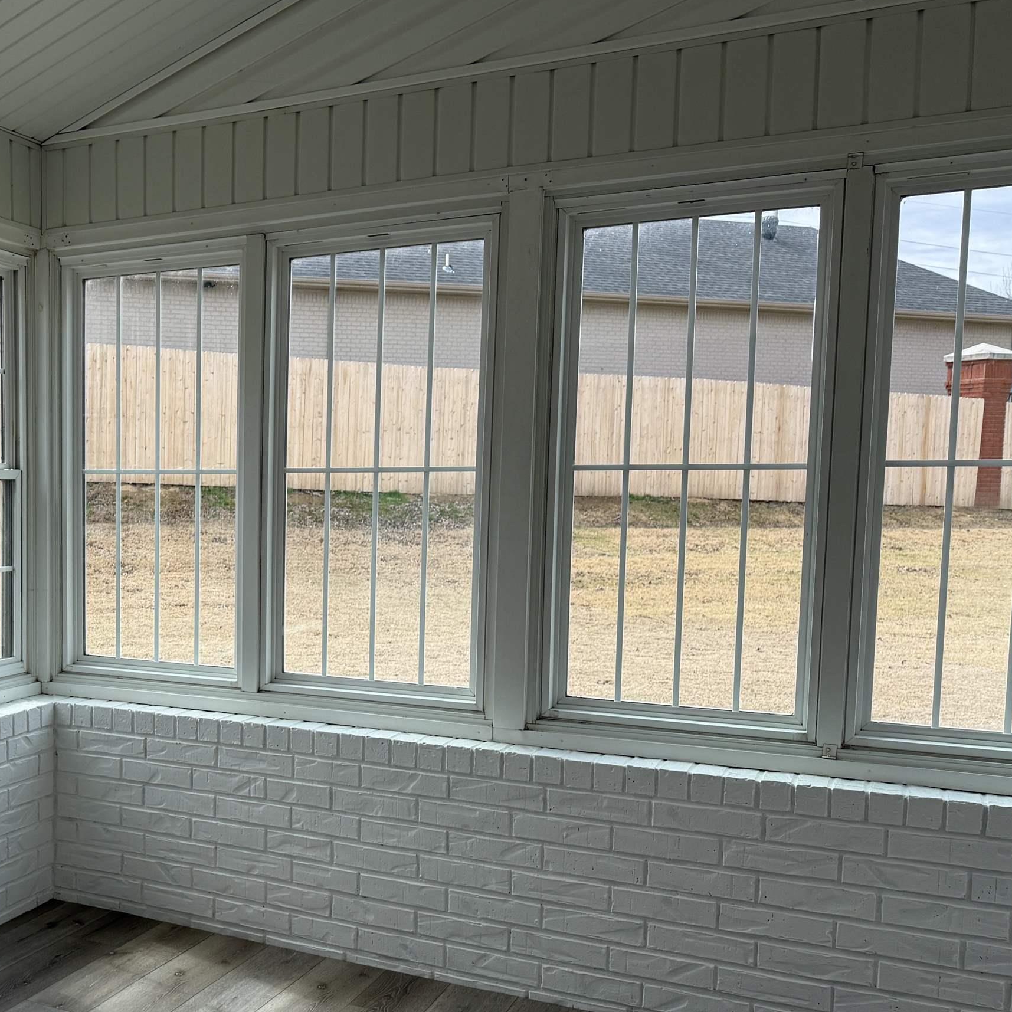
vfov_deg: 43.7
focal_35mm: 38
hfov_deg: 40.9
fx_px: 1257
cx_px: 123
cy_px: 597
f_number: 1.78
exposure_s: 1/2169
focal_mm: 6.76
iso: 100
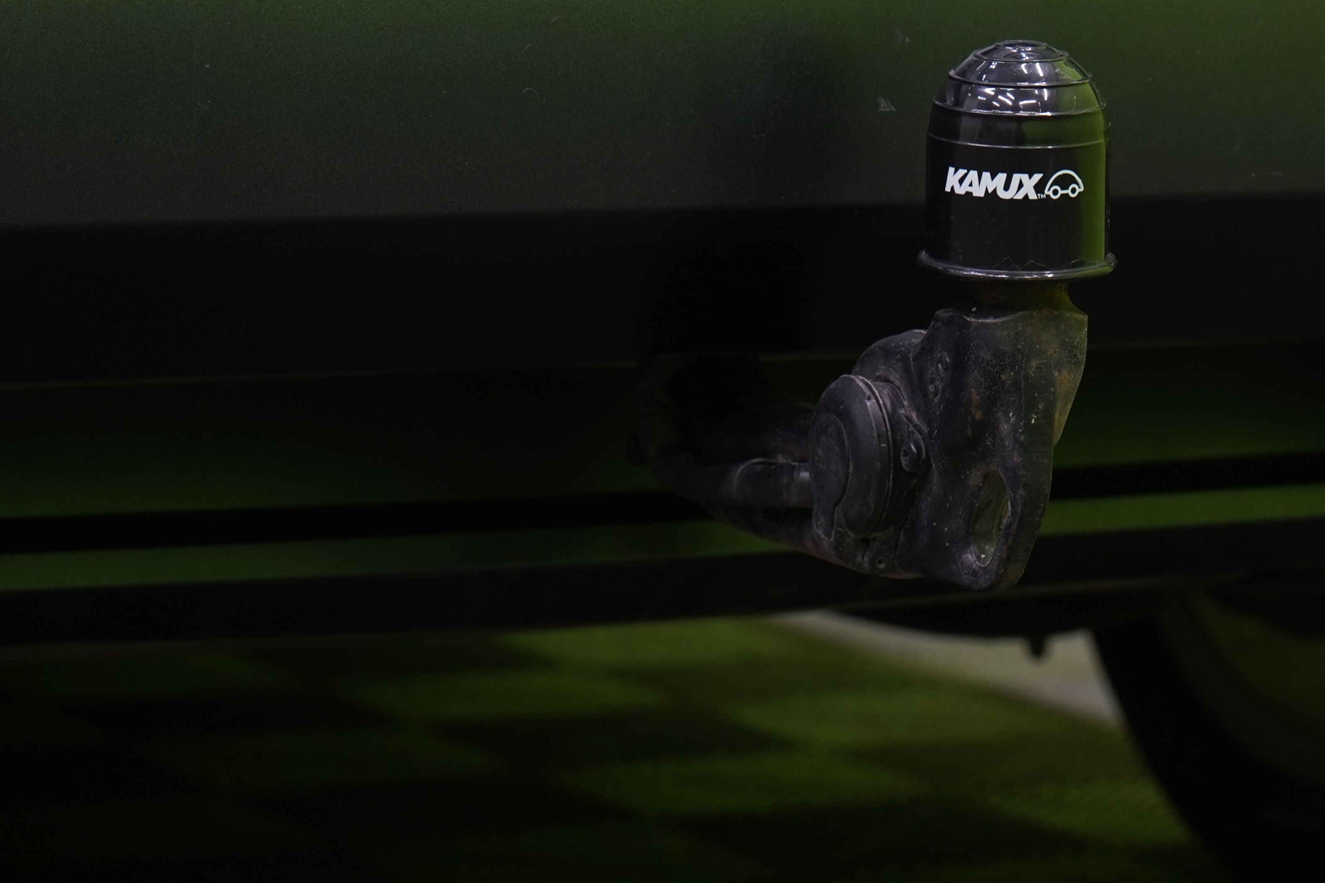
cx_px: 999
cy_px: 196
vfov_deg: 10.4
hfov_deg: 15.6
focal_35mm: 131
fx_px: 4821
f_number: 5.6
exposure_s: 1/25
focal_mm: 70
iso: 500
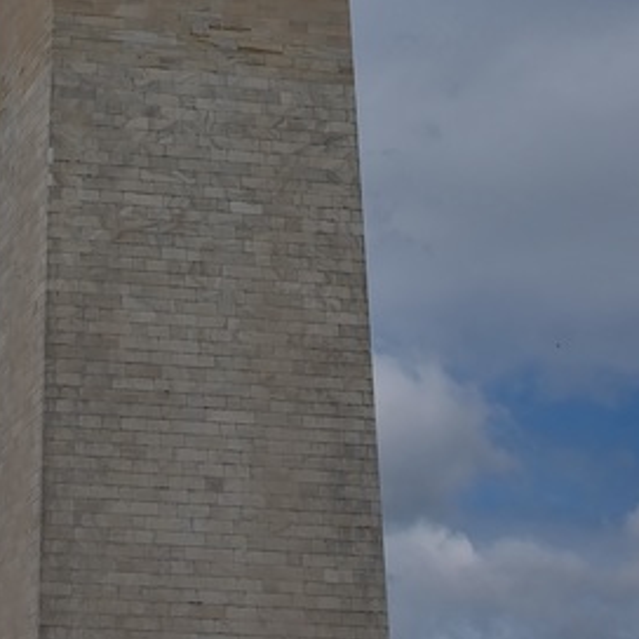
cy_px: -322
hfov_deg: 11.4
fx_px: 3174
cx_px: 108
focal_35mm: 152
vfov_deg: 11.1
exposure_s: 1/400
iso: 100
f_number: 10
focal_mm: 38
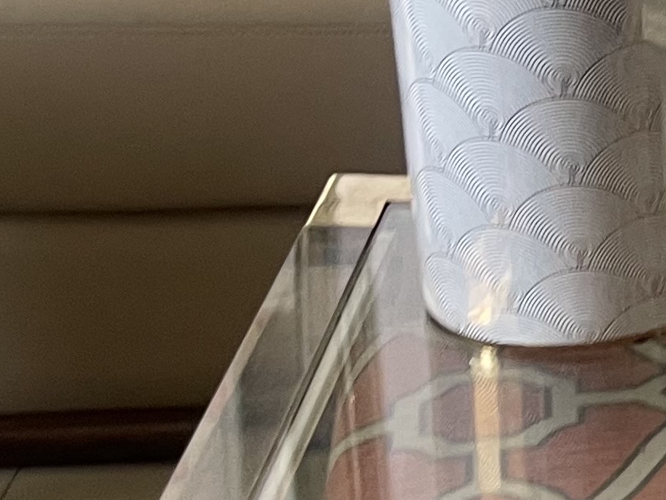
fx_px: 2424
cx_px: 1519
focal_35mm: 126
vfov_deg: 11.8
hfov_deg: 12.7
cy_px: 244
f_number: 1.6
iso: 80
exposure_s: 1/60
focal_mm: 4.2
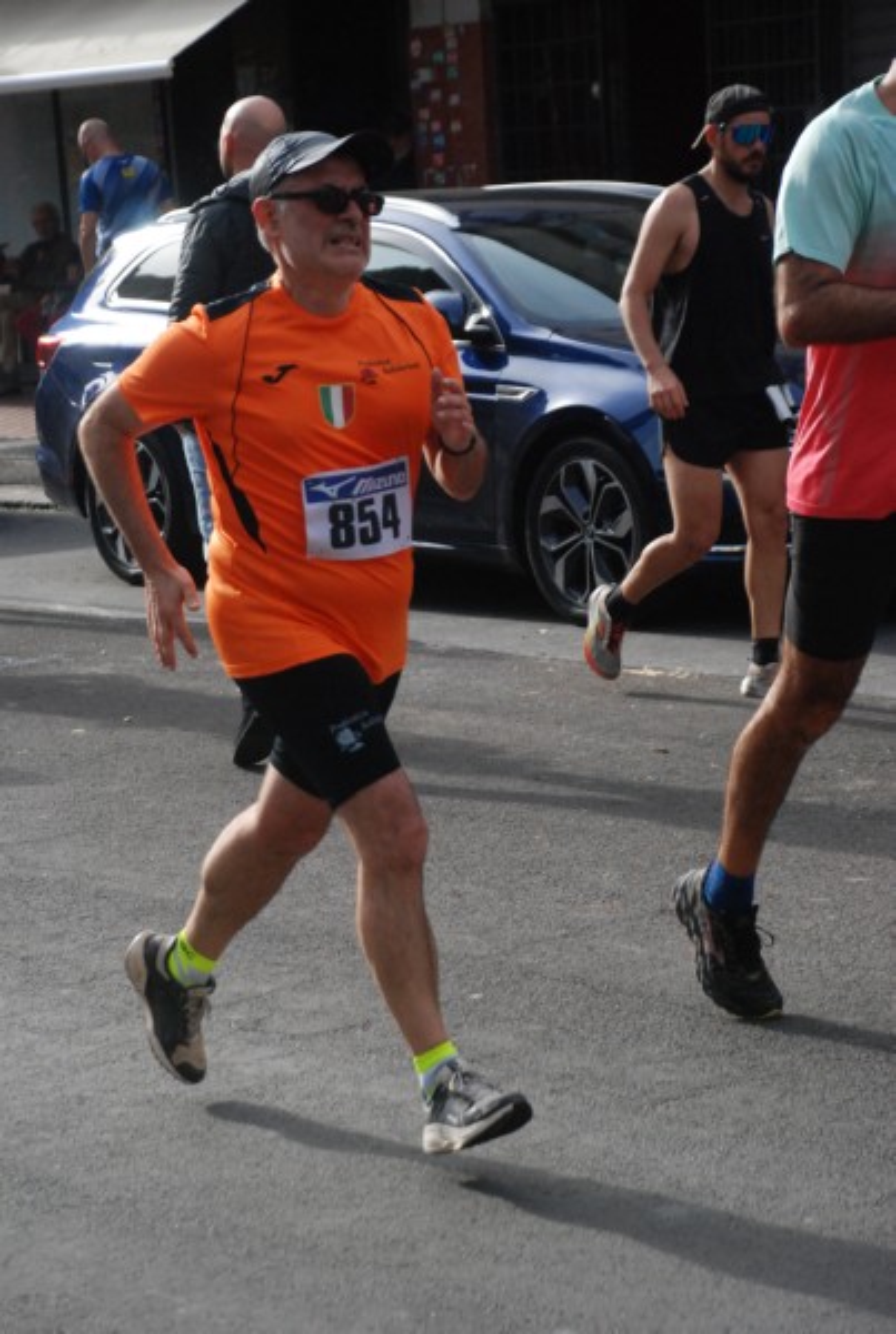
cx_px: 448
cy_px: 667
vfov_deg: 18.1
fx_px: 4178
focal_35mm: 112
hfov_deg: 12.2
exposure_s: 1/1250
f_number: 5.6
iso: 1000
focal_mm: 75
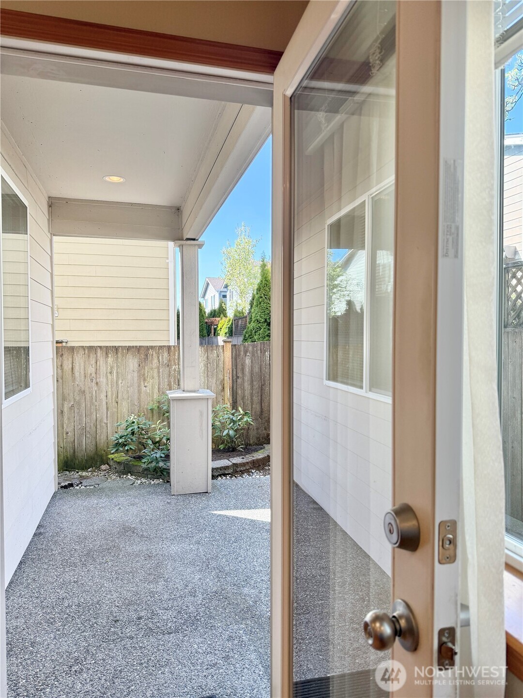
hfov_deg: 56.8
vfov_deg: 71.6
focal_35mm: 24
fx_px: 483
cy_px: 349
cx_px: 262
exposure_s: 1/374
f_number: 1.78
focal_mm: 6.76
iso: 100
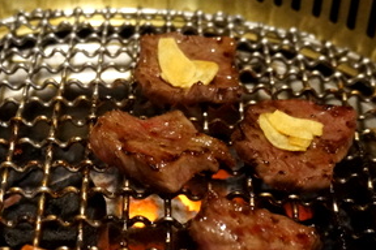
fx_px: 868
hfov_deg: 24.2
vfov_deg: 16.4
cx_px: 106
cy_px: 175
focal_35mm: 83
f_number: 4.5
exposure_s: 1/40
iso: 3200
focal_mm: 25
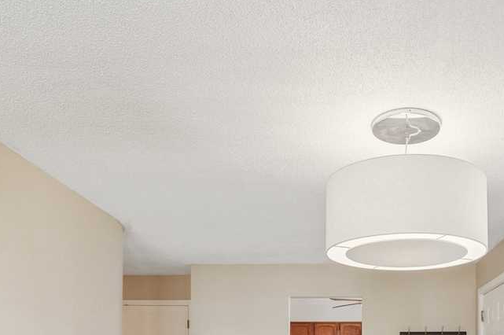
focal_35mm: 38
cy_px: 364
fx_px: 531
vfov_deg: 31.3
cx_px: 370
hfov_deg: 49.0
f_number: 8
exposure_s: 1/30
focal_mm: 15
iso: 320
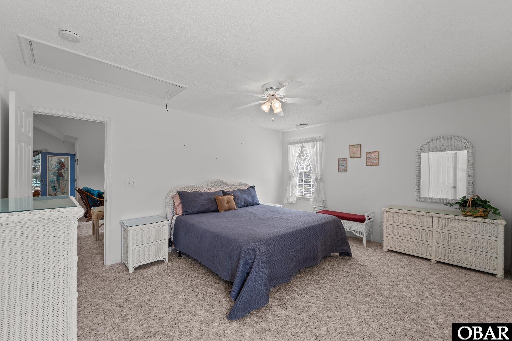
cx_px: 256
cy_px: 170
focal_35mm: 14
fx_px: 199
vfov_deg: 81.2
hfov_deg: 104.3
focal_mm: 14
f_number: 8
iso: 100
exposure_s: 1/3
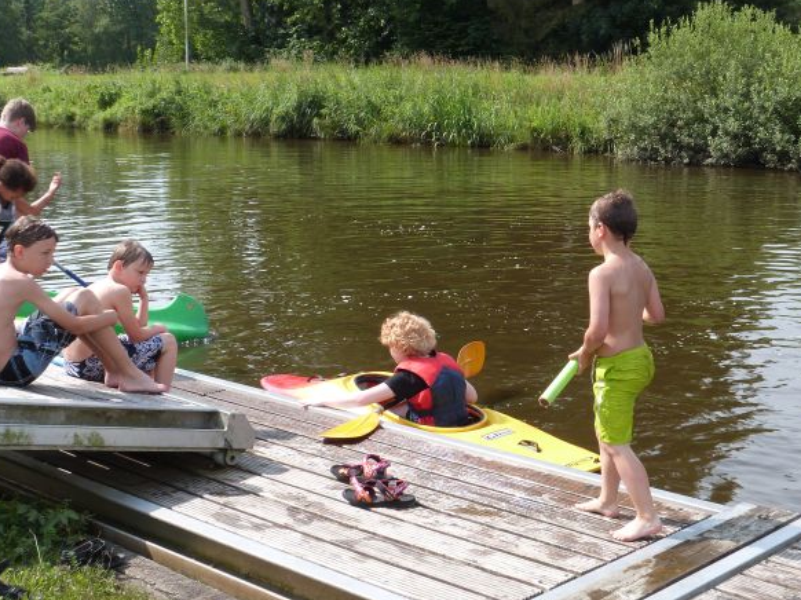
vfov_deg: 26.5
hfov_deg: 34.6
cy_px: 264
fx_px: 1272
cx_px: 534
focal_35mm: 55
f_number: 5
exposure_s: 1/250
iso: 100
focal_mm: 7
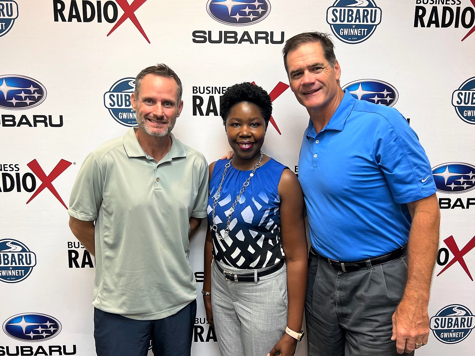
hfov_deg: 67.3
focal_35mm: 26
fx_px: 357
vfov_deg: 53.1
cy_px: 178
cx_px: 238
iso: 125
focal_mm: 5.7
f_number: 1.5
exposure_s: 1/120
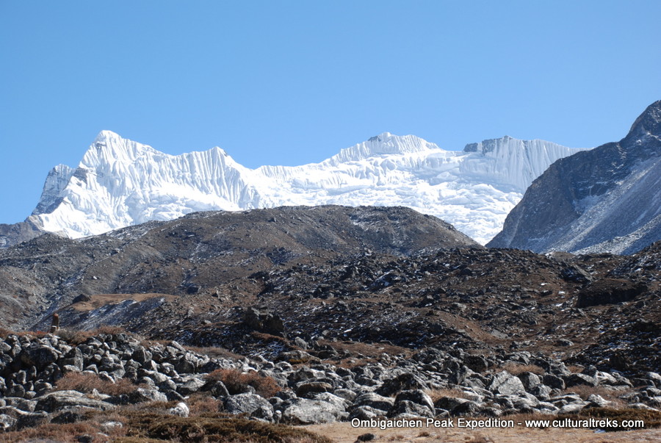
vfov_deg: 18.2
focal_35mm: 75
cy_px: 222
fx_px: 1379
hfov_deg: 27.0
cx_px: 330
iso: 100
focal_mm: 50
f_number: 6.3
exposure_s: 1/200
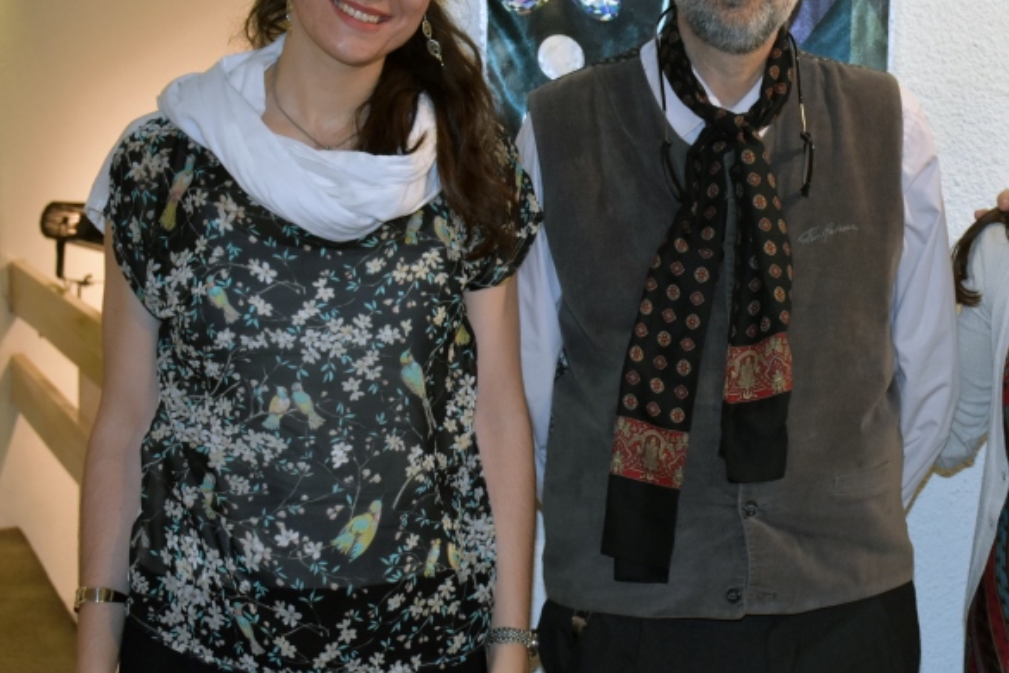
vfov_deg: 16.2
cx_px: 854
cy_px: 184
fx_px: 2354
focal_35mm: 84
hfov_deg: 23.7
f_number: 5.6
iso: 1600
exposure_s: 1/125
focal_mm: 32
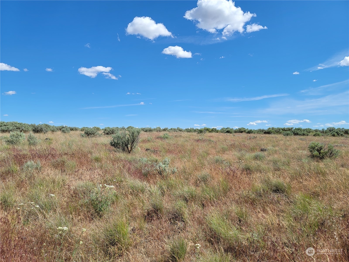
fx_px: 252
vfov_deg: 54.9
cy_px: 131
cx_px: 174
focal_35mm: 25
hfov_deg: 69.4
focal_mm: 7
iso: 20
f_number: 1.8
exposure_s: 1/1123
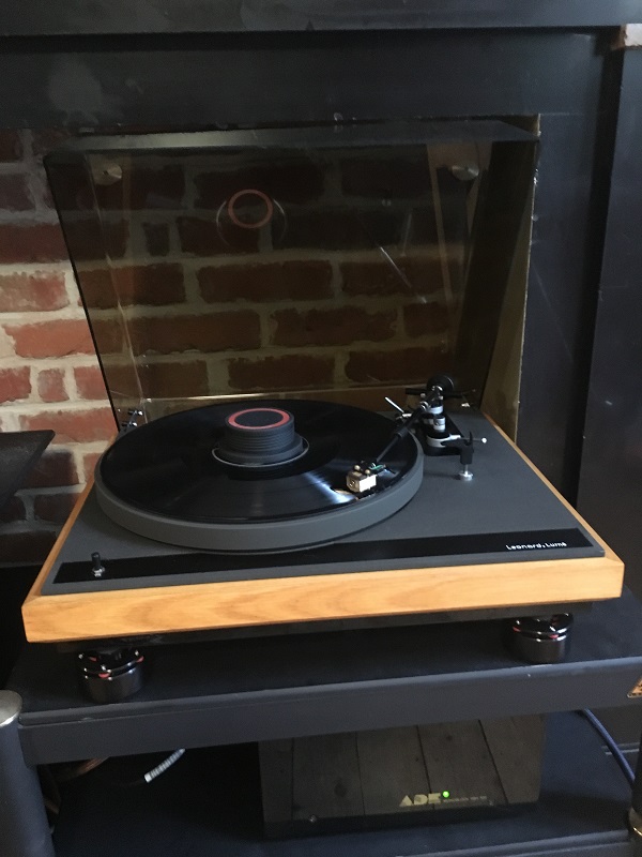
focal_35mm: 29
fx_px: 717
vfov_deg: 61.7
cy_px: 428
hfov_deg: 48.2
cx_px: 321
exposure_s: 1/17
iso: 500
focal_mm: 4.15
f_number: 2.2
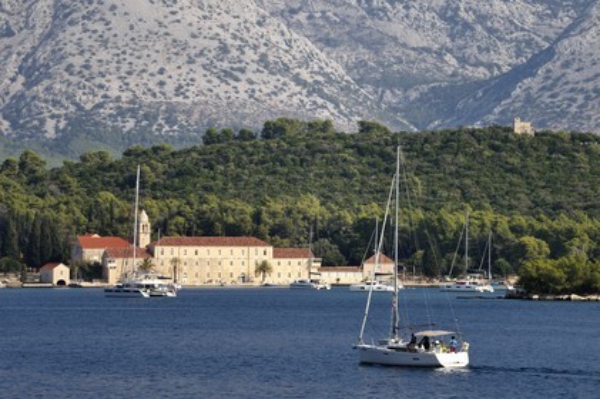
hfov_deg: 10.3
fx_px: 3331
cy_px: 200
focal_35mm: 200
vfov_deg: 6.9
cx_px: 300
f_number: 11
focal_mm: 200
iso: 200
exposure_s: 1/400
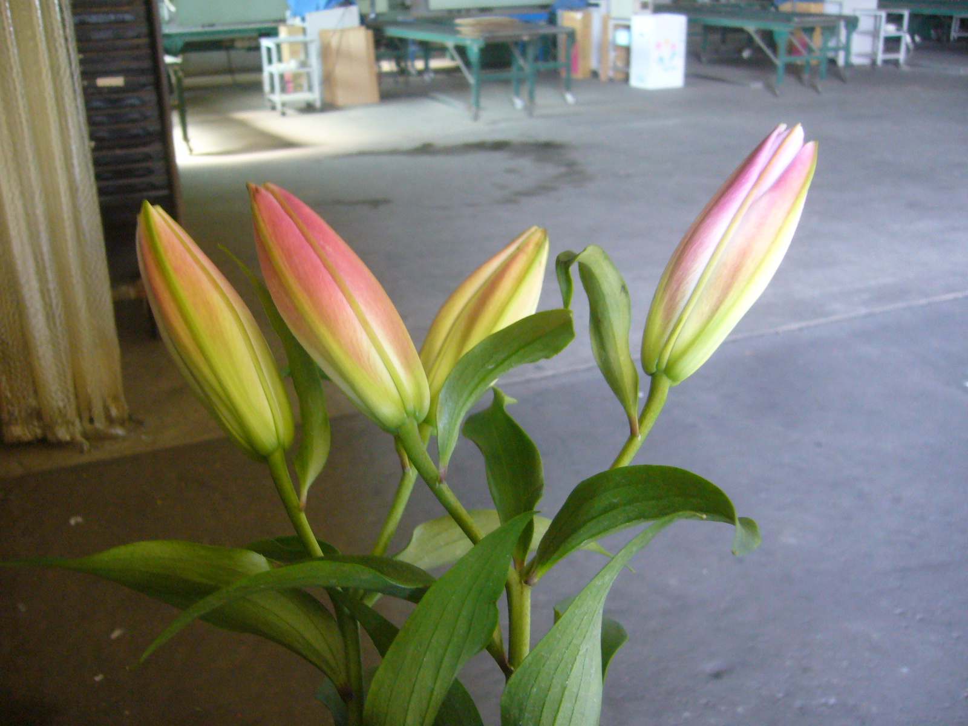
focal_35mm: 35
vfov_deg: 40.7
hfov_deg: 52.6
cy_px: 363
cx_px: 484
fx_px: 979
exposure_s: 1/8
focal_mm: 5.8
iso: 200
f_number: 2.8
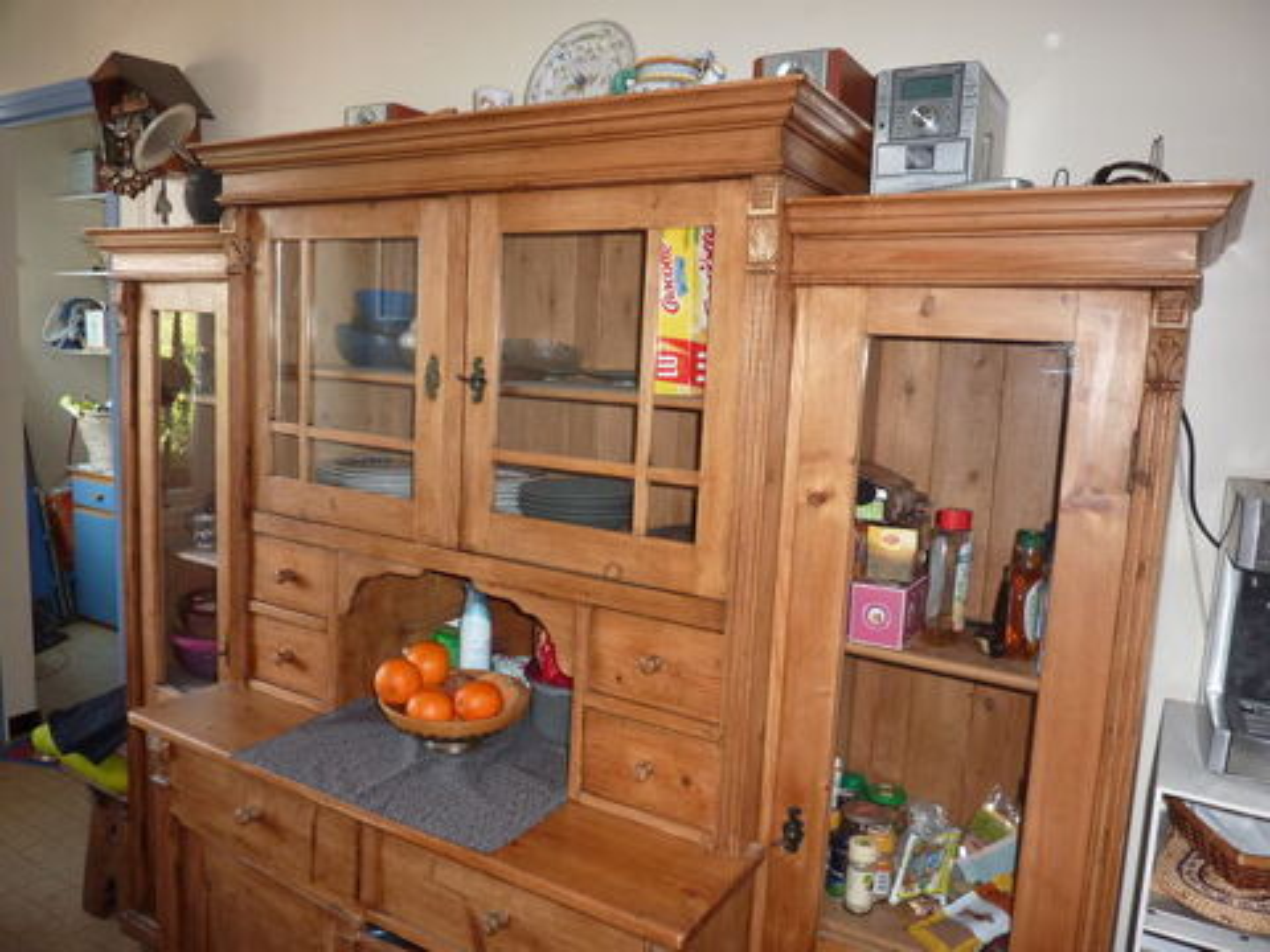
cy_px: 476
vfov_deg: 54.9
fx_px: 917
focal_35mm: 25
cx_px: 635
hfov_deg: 69.4
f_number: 3.3
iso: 125
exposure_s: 1/30
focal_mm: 4.1
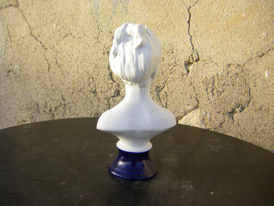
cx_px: 137
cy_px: 103
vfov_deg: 37.7
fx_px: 301
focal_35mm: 38
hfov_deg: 49.0
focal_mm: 6.3
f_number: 3.5
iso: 64
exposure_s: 1/125
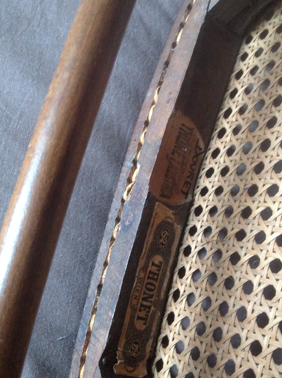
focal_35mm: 39
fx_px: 425
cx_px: 129
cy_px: 206
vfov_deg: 47.9
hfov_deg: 36.7
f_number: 2.4
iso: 500
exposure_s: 1/15
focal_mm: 4.28
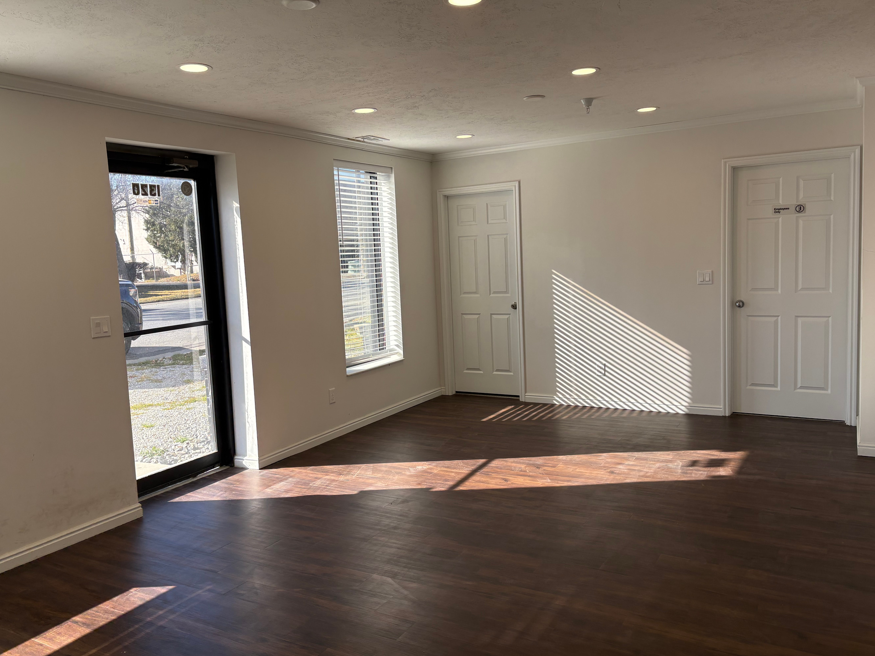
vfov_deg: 49.7
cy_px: 315
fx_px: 708
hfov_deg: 63.4
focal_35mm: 28
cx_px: 423
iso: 50
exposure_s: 1/453
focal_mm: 5.96
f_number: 1.6
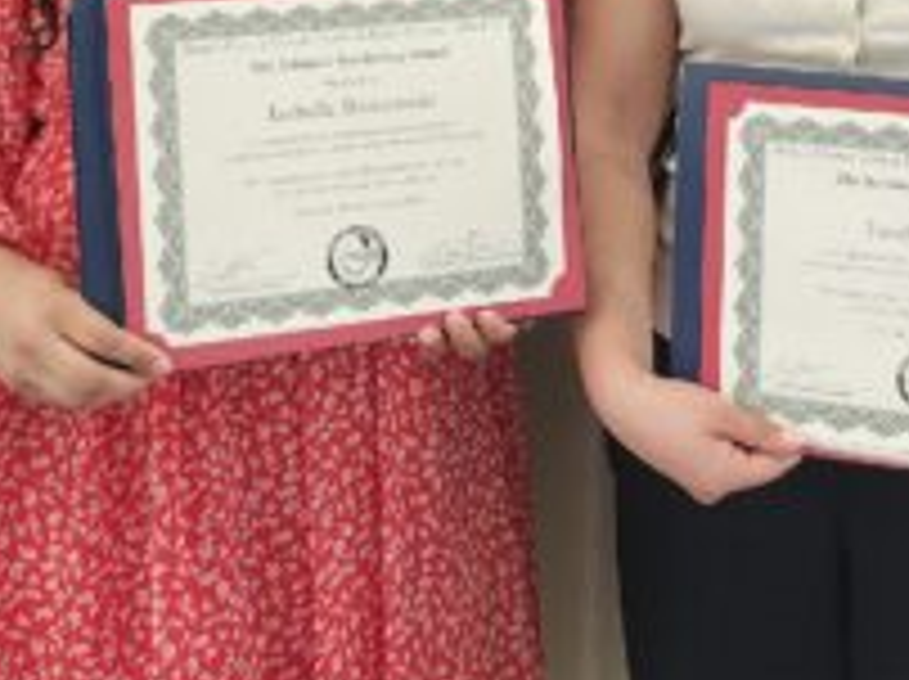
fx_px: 1915
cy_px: -135
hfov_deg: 26.6
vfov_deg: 19.0
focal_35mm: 73
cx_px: 549
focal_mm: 5.54
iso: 320
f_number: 1.8
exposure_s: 1/120
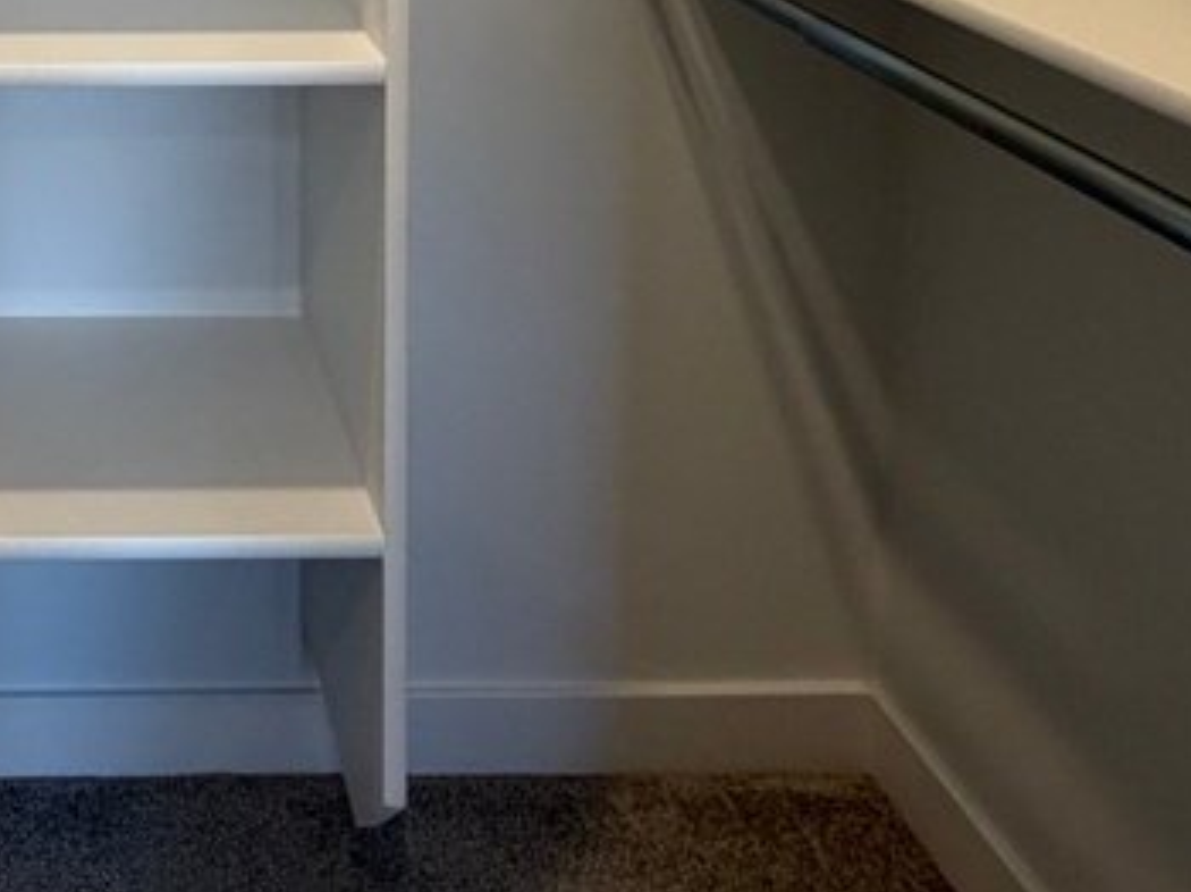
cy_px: -303
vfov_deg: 28.1
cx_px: 68
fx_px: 1410
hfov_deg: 41.3
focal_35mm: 41
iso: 160
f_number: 2.2
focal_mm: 2.22
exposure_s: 1/120
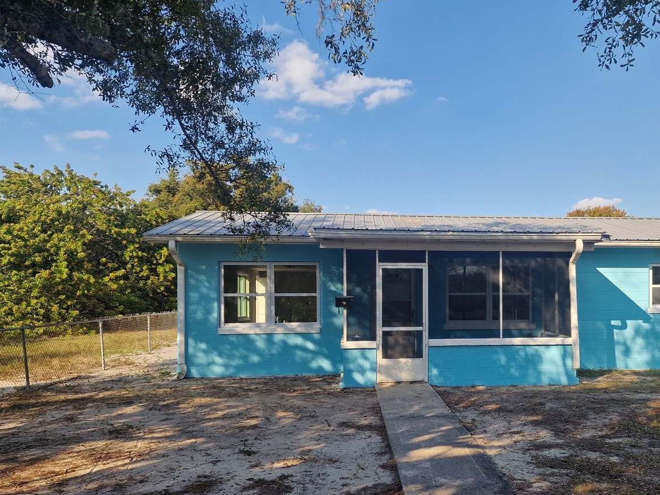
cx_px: 448
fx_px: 610
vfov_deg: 44.0
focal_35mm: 32
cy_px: 296
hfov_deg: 55.4
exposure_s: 1/688
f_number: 1.8
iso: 50
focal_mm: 6.4
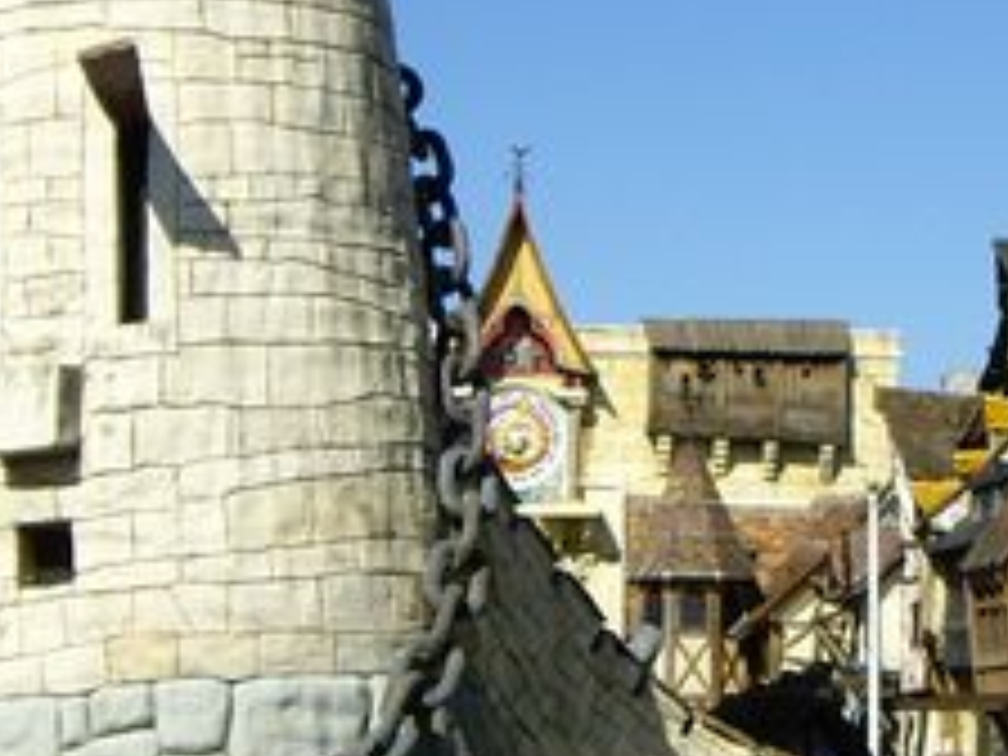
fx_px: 3960
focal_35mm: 136
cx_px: 626
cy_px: 297
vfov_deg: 10.9
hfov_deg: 14.5
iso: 50
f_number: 4.3
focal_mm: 6.2
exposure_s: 1/400
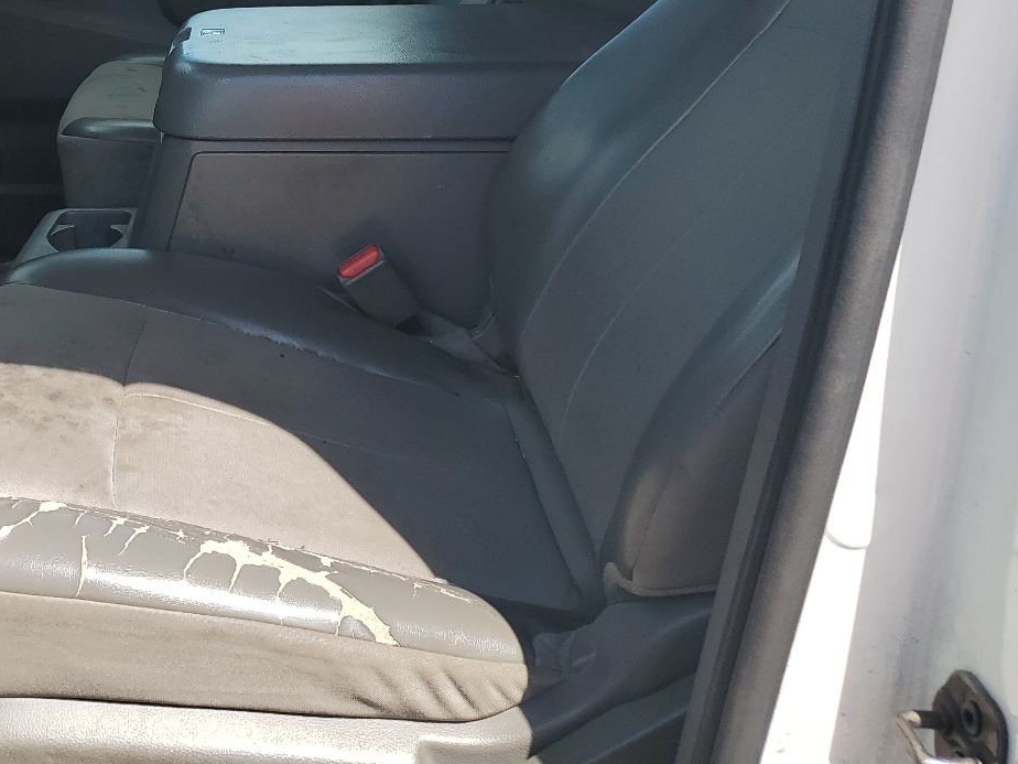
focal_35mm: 45
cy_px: 147
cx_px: 164
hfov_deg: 39.9
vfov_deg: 31.3
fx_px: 1323
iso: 50
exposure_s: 1/1250
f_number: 1.5
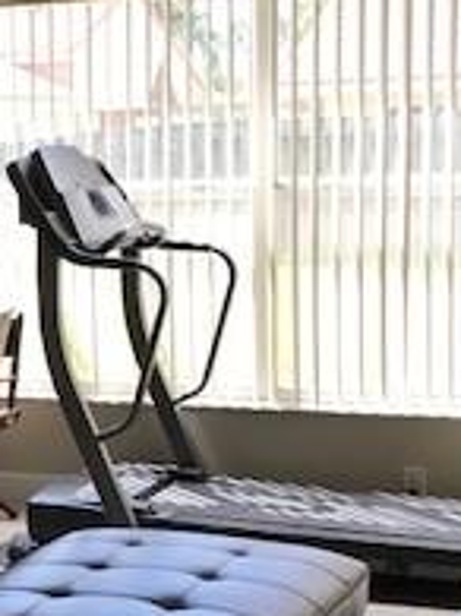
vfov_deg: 21.3
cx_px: 0
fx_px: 1635
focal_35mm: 92
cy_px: 395
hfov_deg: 15.7
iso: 20
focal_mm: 3.99
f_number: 1.8
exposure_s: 1/211
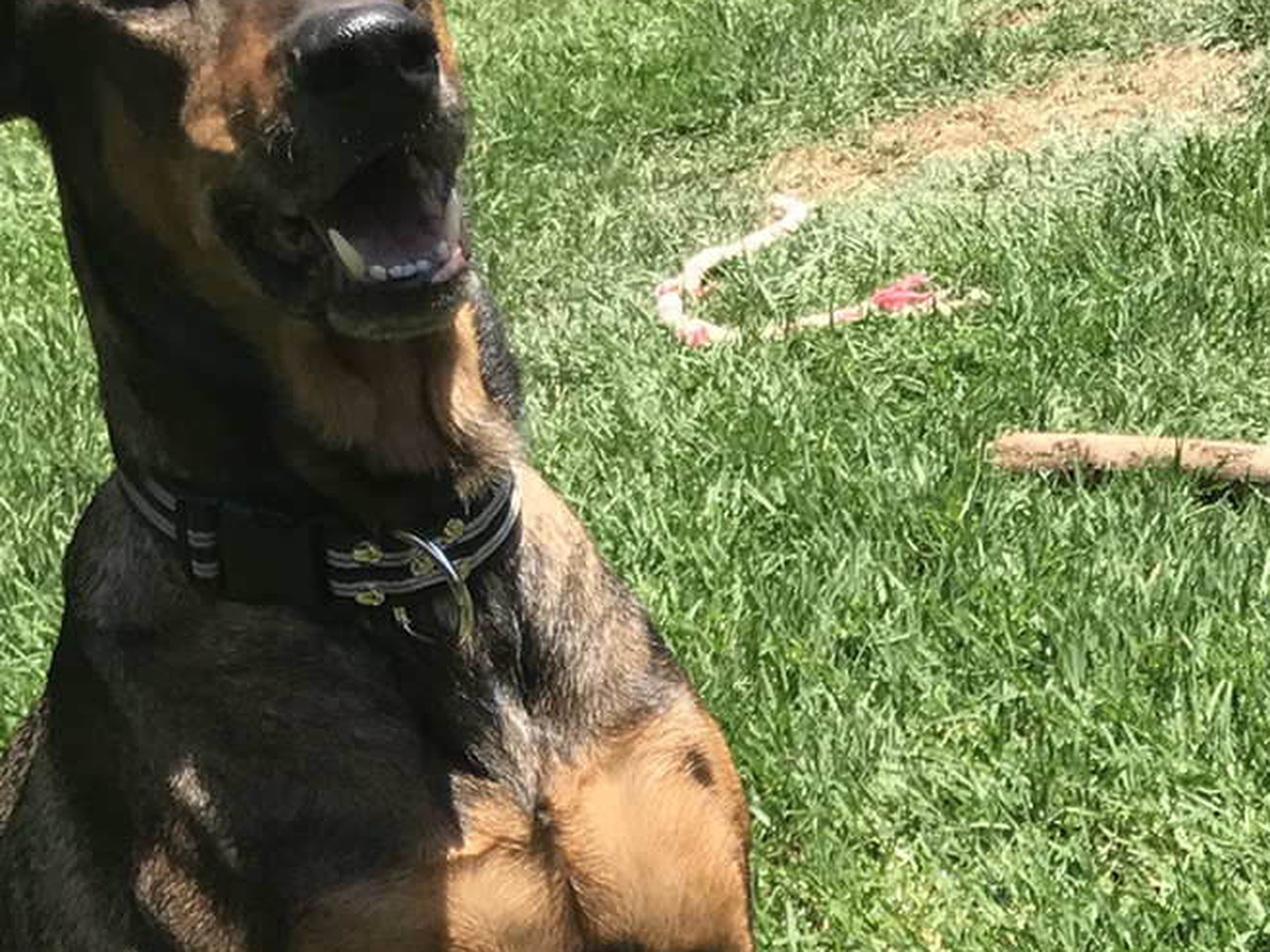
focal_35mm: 87
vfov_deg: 16.2
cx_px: 1449
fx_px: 3191
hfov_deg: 21.2
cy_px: 1191
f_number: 1.8
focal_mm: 3.99
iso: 20
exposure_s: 1/987
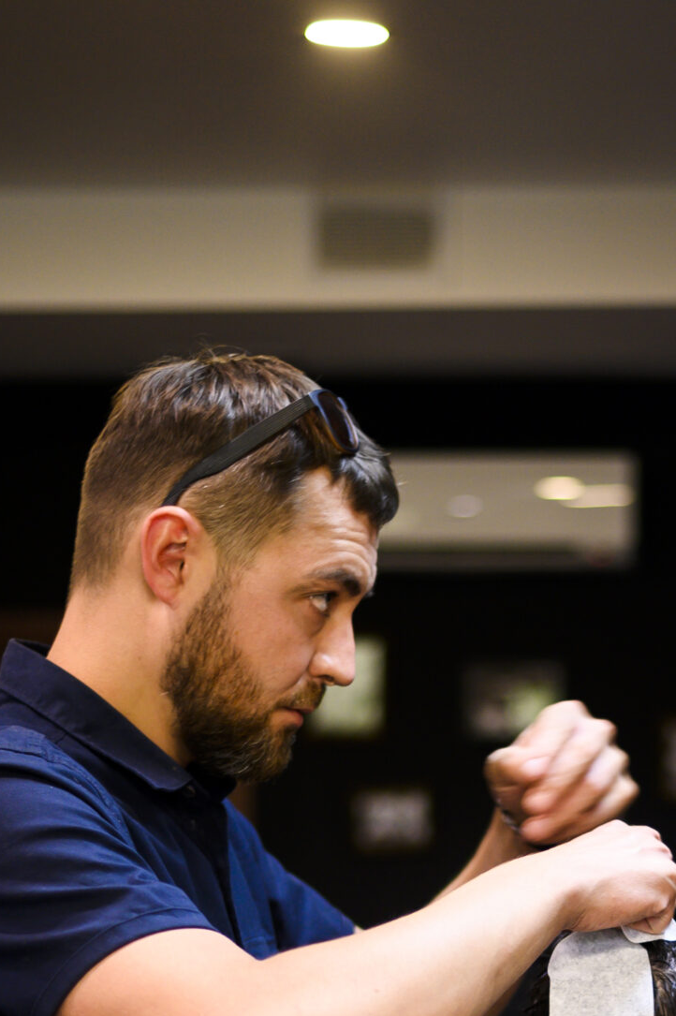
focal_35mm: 118
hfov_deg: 11.5
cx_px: 597
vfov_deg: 16.9
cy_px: 1071
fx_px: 3328
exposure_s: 1/100
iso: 400
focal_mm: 50
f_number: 1.8
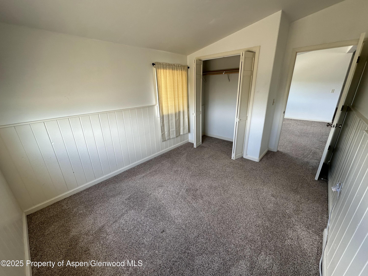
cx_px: 184
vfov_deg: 85.7
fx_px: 149
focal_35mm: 14
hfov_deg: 102.1
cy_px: 138
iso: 80
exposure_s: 1/99
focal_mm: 2.22
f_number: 2.2
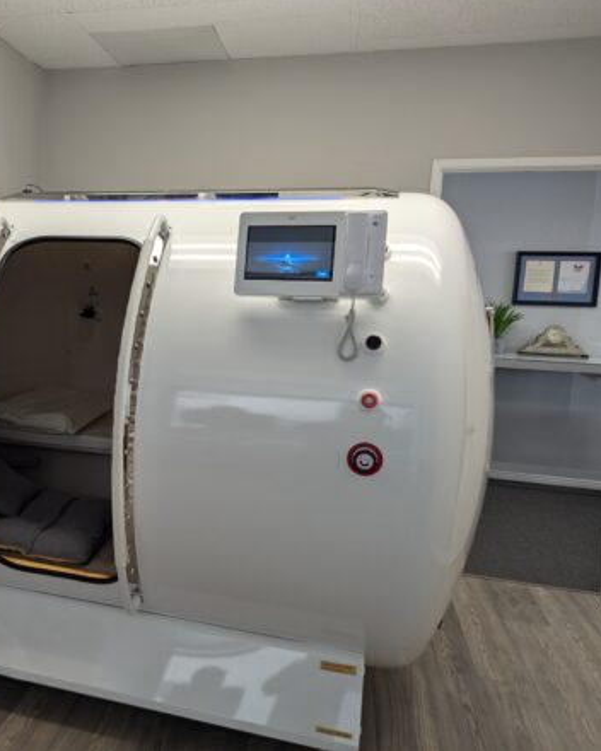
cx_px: 109
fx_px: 711
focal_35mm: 32
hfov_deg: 43.4
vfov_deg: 55.7
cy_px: 367
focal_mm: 6.81
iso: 63
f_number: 1.85
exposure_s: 1/120
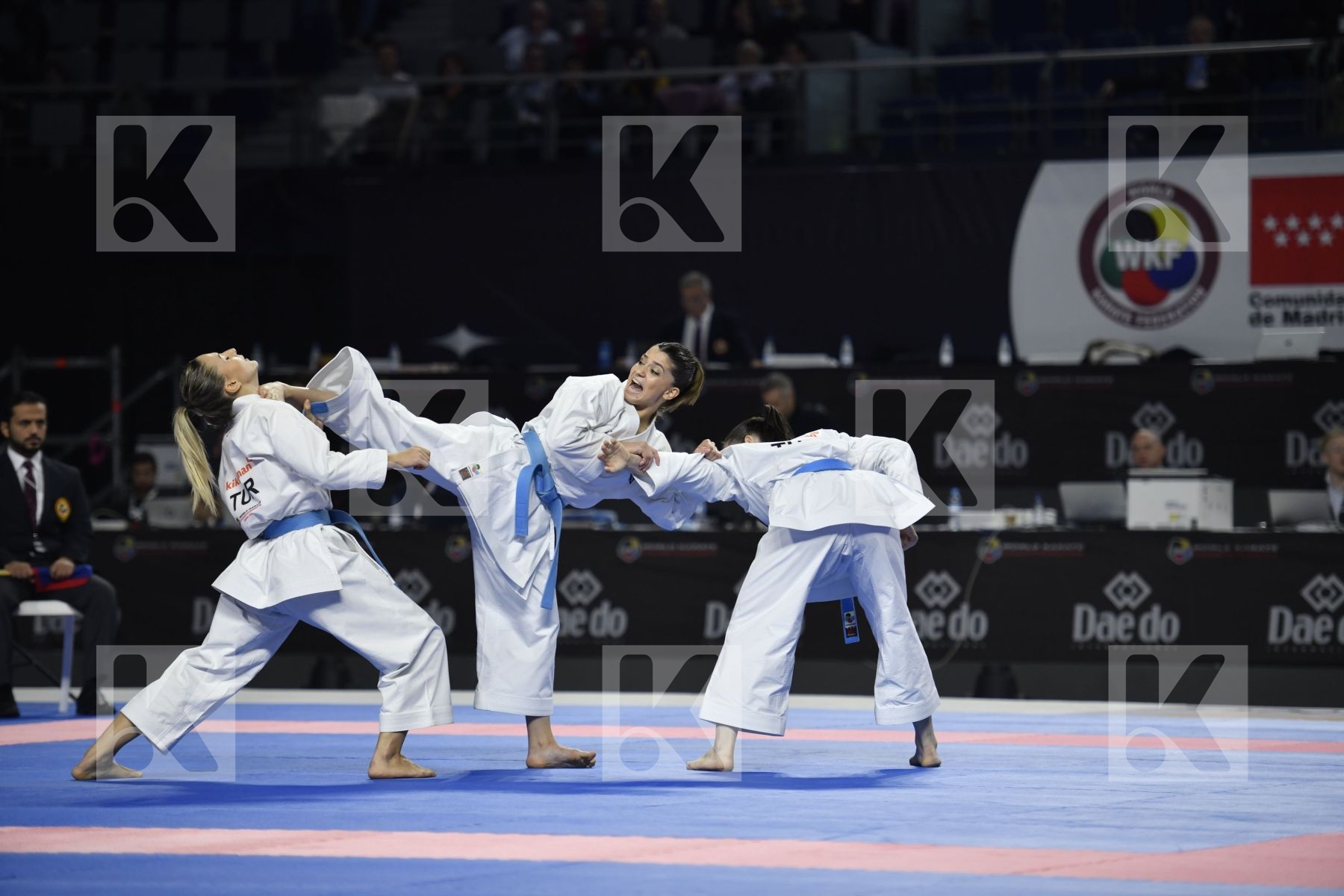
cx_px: 672
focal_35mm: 165
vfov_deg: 8.3
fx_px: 6160
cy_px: 448
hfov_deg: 12.5
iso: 800
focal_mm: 165
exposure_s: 1/800
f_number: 2.8
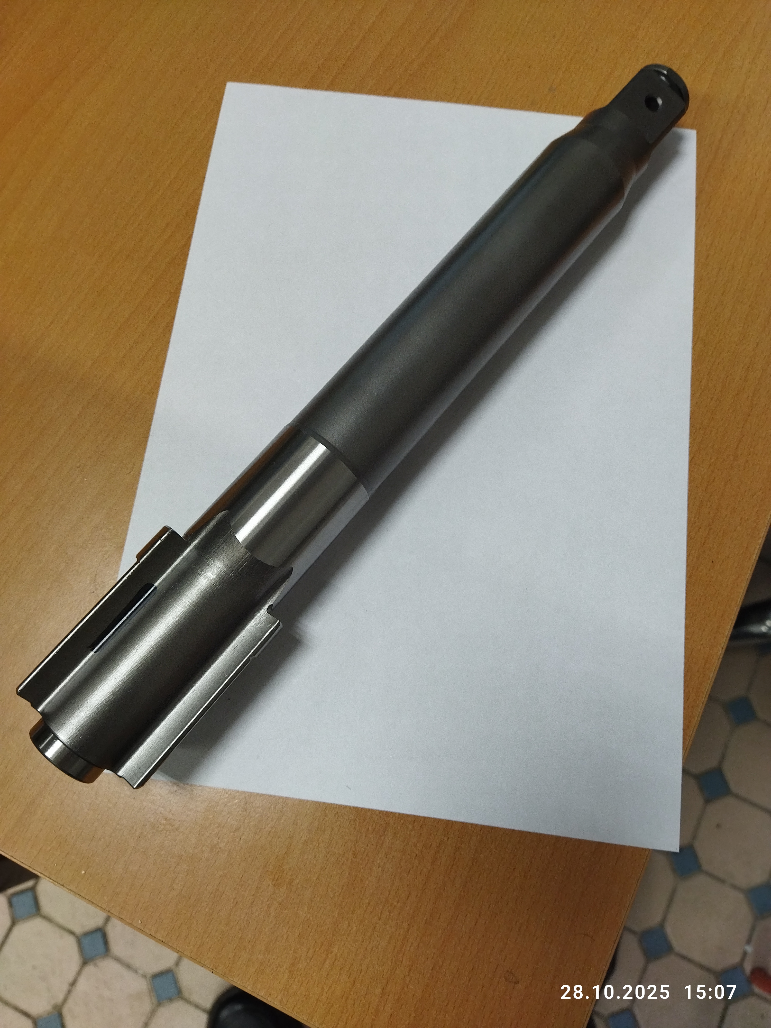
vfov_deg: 65.3
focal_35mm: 27
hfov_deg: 51.4
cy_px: 514
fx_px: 802
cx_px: 386
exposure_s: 1/50
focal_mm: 4.71
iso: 156
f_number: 1.79
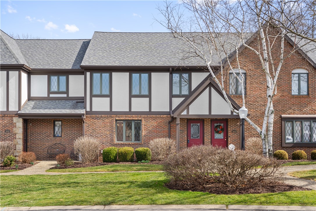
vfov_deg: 29.2
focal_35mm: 46
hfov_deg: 42.7
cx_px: 158
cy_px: 106
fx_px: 404
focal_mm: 46
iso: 125
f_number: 8
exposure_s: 1/160
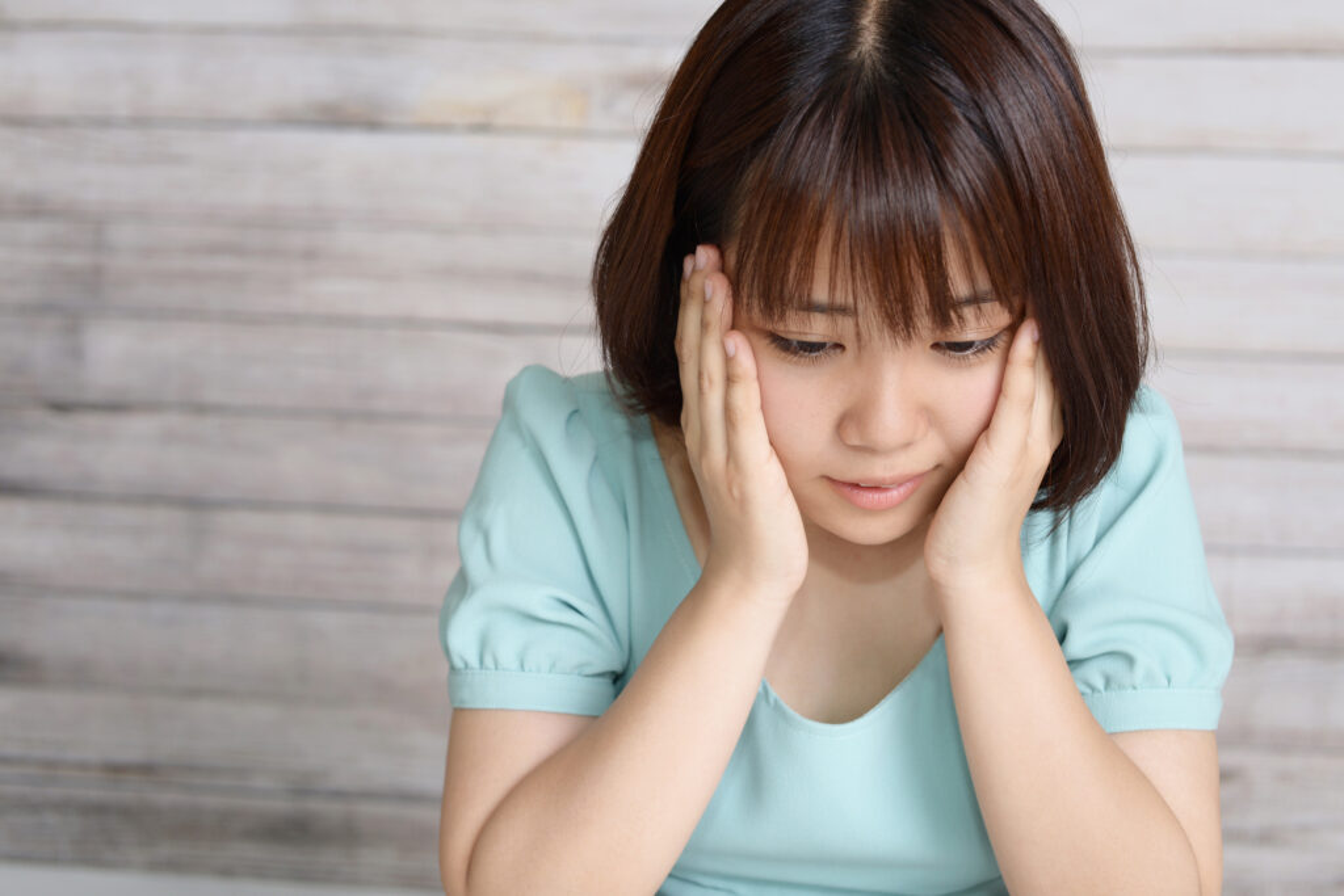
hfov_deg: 39.6
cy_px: 448
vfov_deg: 27.0
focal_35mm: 50
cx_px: 672
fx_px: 1867
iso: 160
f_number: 5
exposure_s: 1/200
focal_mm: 50
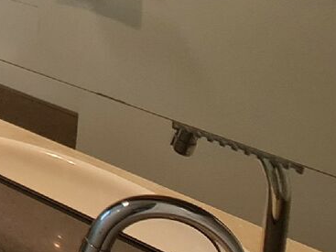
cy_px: -212
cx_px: -431
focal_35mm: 68
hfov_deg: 16.1
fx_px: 660
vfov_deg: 17.3
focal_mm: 2.2
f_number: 2.2
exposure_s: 1/120
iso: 100
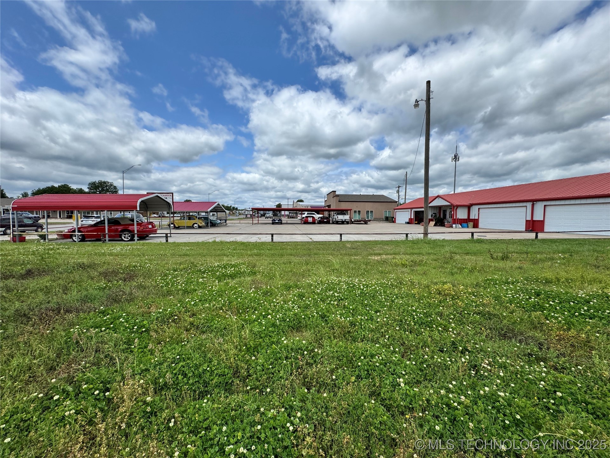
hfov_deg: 102.1
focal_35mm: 14
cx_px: 305
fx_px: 247
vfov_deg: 85.7
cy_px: 229
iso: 50
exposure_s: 1/2985
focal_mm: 2.22
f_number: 2.2
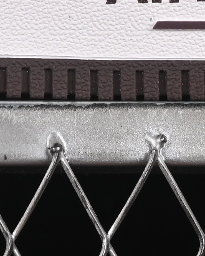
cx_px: -97
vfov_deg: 4.0
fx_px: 3616
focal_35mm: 477
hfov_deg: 3.2
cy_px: -258
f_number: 8
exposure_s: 1/80
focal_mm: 50
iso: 160
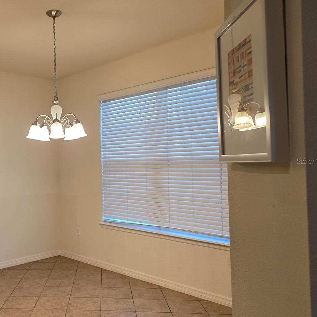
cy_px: 161
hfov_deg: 44.5
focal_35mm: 35
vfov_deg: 47.2
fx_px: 363
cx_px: 56
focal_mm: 6.25
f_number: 1.7
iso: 250
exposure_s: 1/120
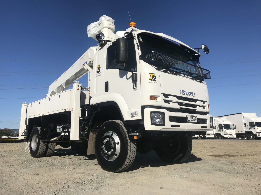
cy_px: 98
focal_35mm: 28
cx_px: 130
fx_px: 211
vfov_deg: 49.7
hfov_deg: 63.4
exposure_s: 1/5650
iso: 25
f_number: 1.8
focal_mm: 3.99
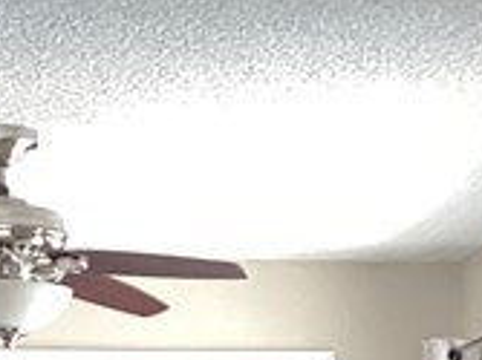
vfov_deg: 7.0
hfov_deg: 10.3
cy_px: 1094
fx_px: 2644
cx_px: 560
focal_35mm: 190
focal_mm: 3.3
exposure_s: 1/60
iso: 100
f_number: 2.4
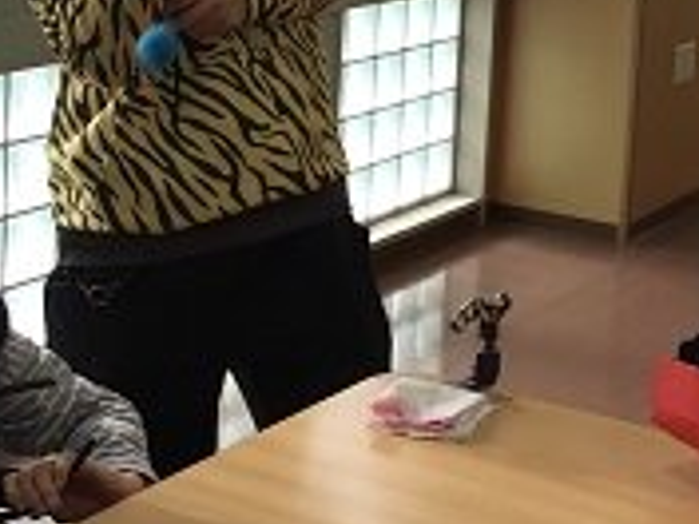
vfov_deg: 16.5
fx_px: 1777
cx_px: 584
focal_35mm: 88
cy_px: 18
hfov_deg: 21.9
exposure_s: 1/120
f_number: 2.4
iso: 32
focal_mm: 3.3
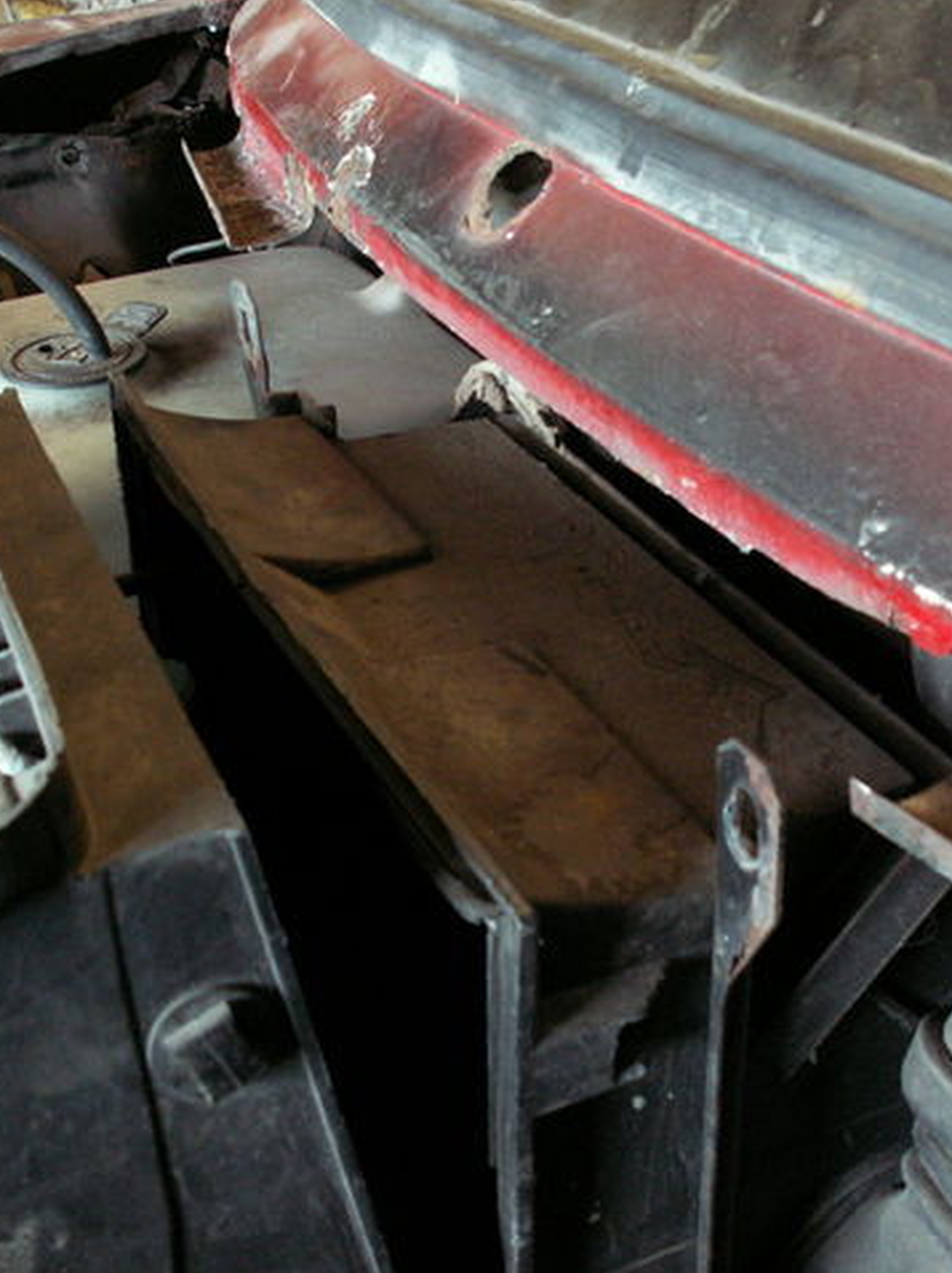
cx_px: 579
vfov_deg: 40.5
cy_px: 638
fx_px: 1726
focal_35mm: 47
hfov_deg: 30.7
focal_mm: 5.86
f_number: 2.8
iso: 160
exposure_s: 1/15
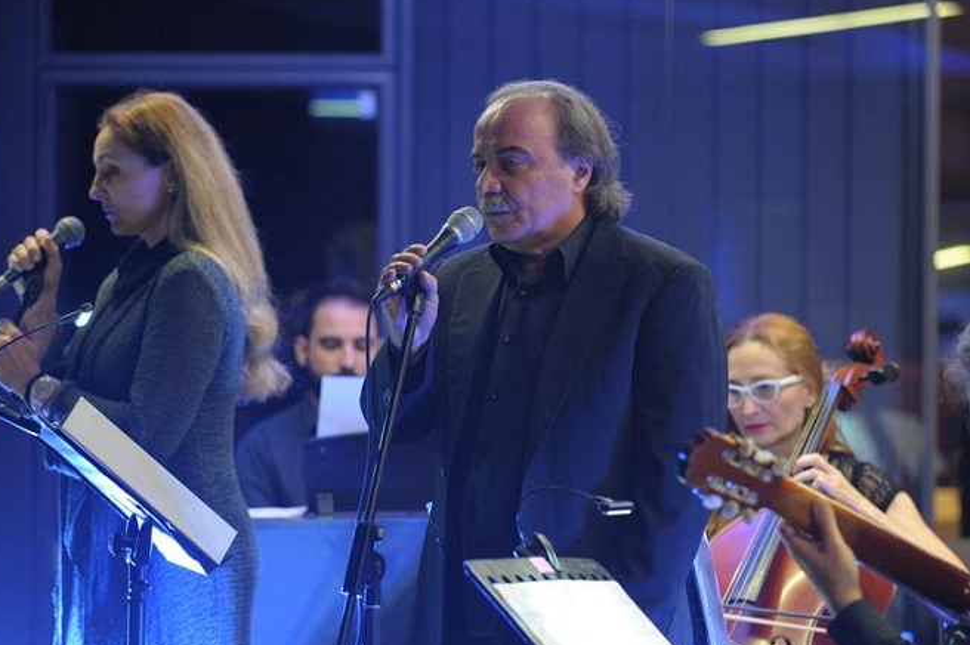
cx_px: 525
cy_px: 386
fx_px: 3876
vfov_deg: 9.5
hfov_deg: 14.3
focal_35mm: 144
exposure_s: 1/125
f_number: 2.8
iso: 2500
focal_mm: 105
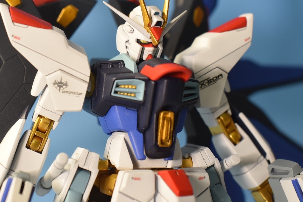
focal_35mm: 67
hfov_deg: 30.0
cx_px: 107
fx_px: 562
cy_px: 82
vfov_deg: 20.4
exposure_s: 1/60
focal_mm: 31
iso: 400
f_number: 7.1
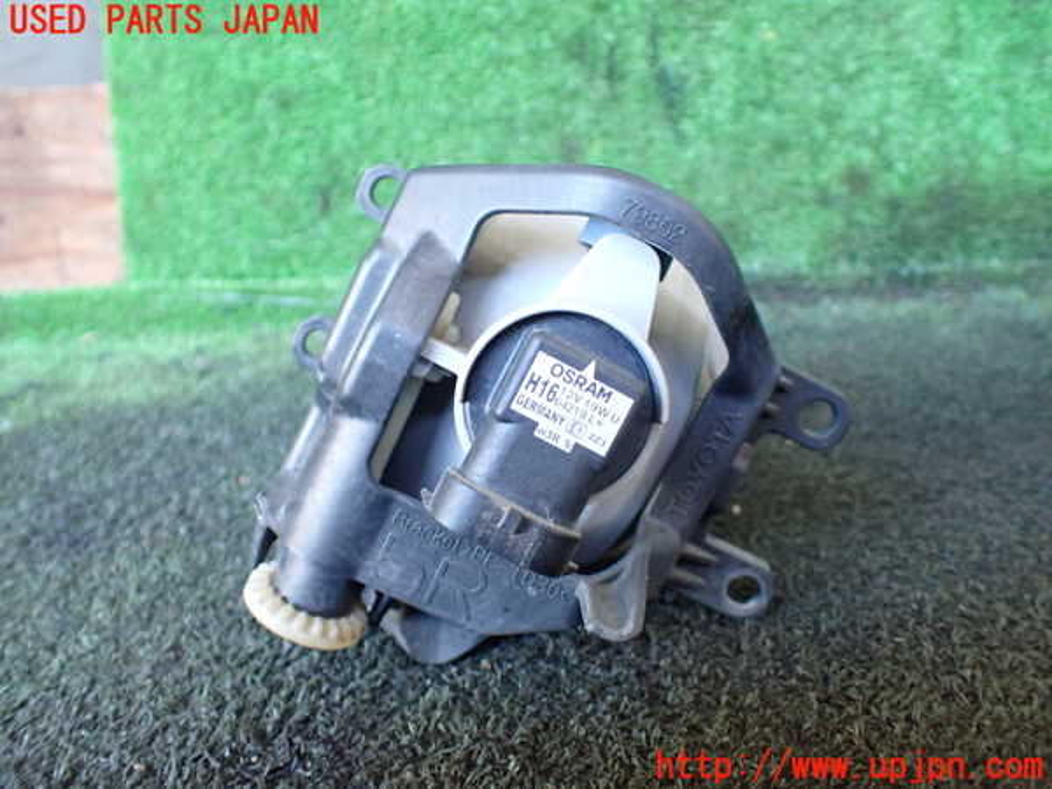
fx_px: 912
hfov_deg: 60.0
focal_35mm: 30
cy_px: 394
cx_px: 526
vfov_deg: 46.8
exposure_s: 1/80
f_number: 2.3
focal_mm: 5.4
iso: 800
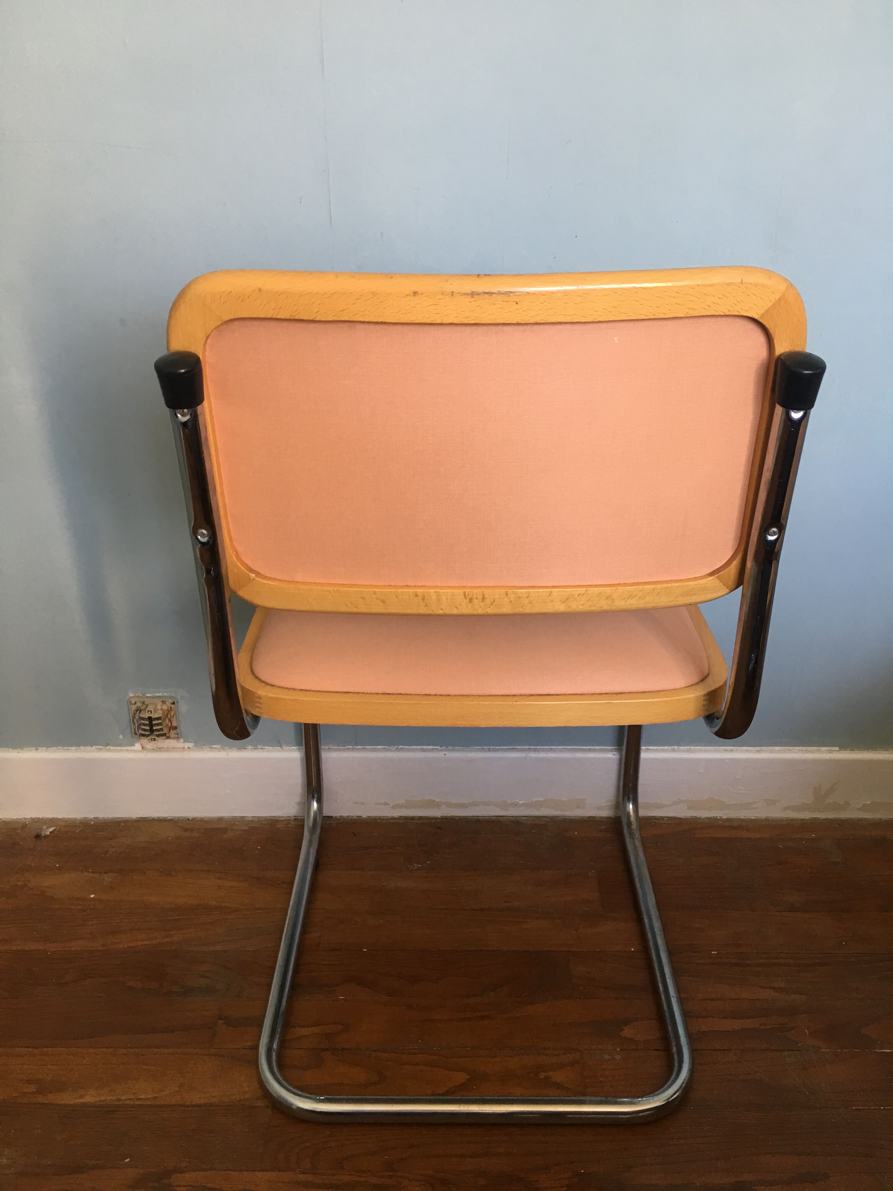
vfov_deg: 61.7
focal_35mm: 29
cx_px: 446
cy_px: 596
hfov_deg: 48.2
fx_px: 997
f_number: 2.2
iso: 40
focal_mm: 4.15
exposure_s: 1/17
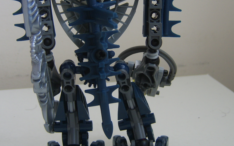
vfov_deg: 23.8
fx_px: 344
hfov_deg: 37.5
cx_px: 116
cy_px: 43
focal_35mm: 54
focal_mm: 8.13
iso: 71
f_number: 2.7
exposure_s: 1/4
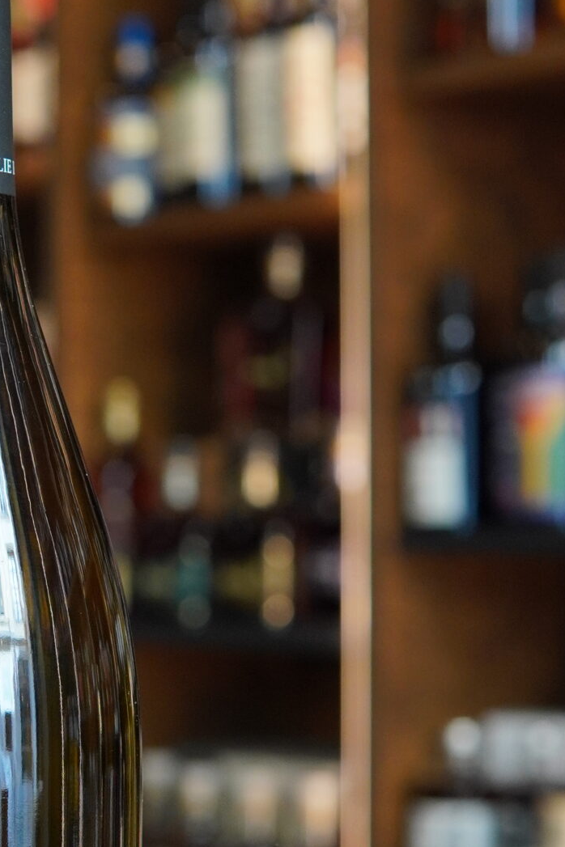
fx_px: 2589
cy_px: 540
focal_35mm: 110
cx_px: -66
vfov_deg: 18.6
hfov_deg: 12.2
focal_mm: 30
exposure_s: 1/160
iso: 800
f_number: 4
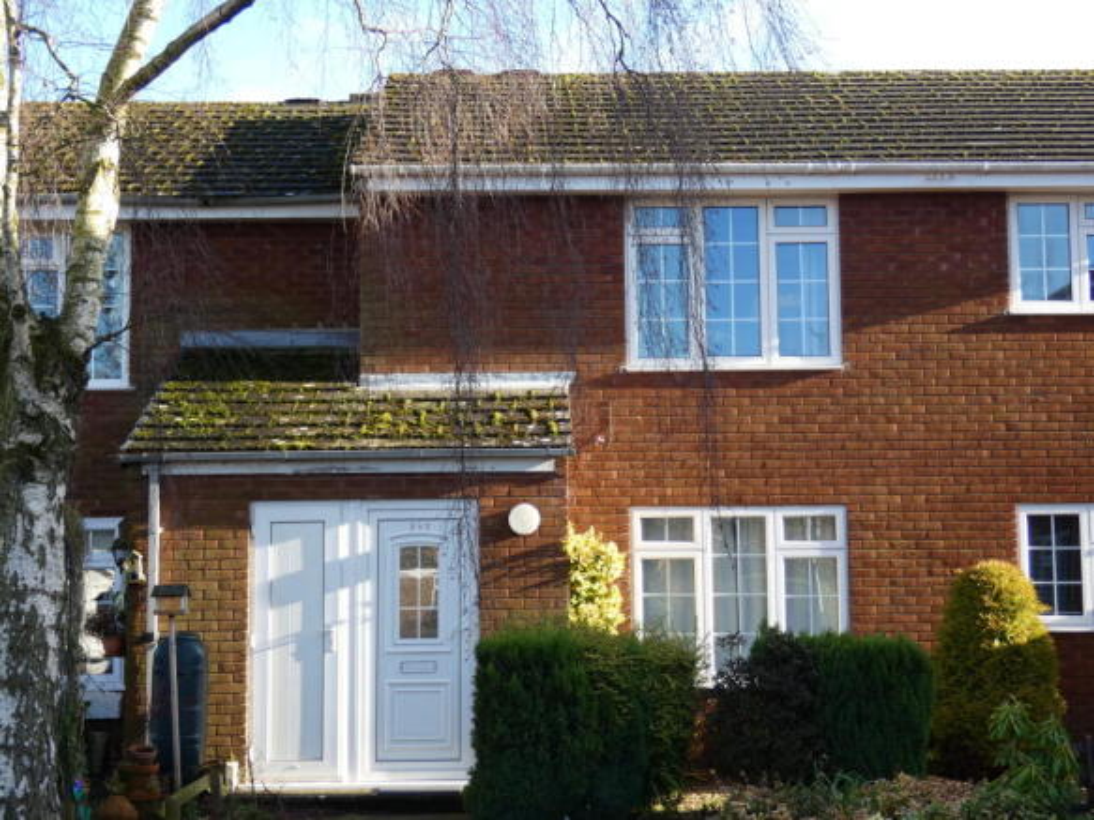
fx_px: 1738
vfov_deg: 26.6
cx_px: 547
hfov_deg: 34.9
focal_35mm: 55
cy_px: 410
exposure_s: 1/125
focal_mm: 9.9
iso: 80
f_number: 4
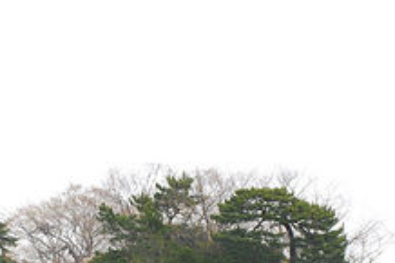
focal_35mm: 165
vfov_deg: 8.3
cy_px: 247
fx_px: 1809
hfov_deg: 12.4
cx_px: 130
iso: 200
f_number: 8
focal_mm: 42
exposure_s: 1/250
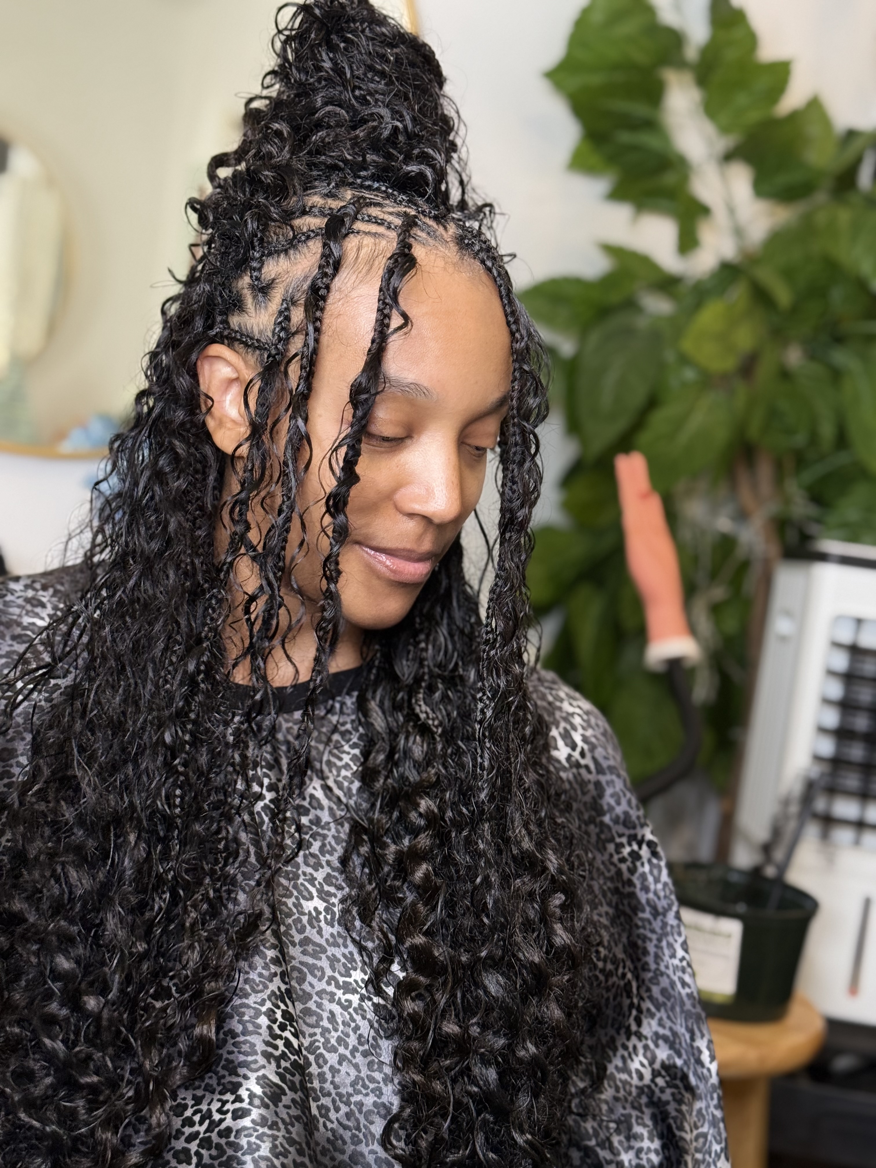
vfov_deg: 39.7
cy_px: 584
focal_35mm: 48
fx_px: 1620
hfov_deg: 30.3
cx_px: 438
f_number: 1.78
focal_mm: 6.76
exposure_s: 1/60
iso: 200
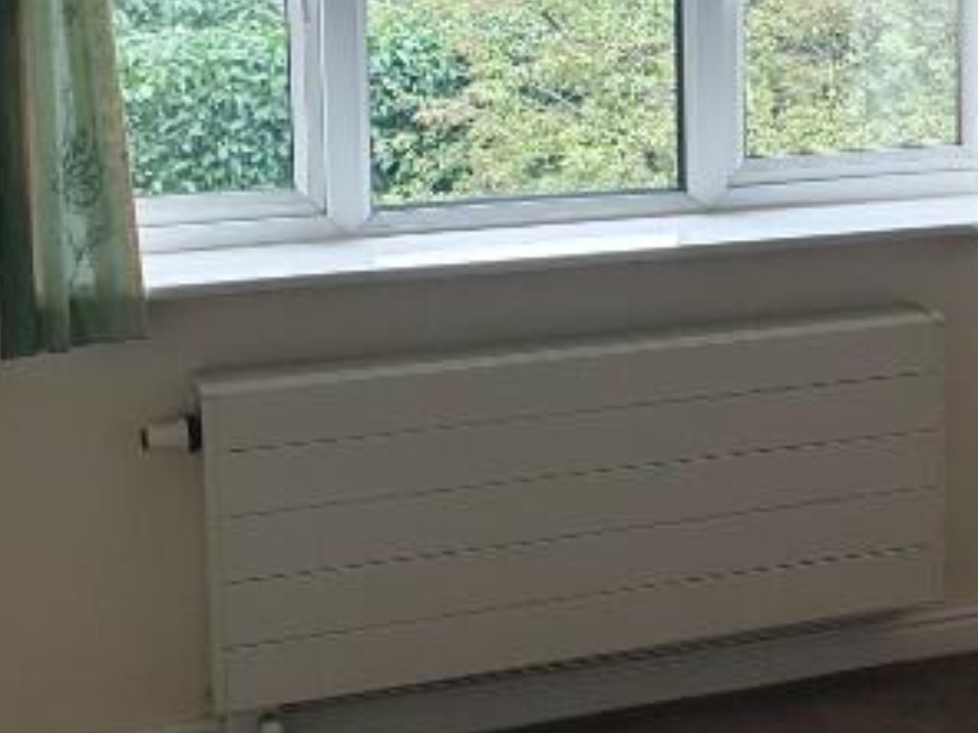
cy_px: 195
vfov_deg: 16.3
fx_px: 2543
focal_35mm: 90
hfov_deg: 21.0
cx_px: 998
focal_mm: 4.3
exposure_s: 1/50
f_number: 2.4
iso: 50
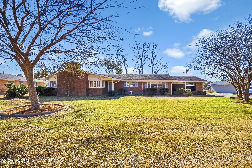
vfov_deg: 81.2
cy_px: 84
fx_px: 98
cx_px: 126
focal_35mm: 14
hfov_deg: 104.2
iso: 125
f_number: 9
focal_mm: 14
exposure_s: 1/1000
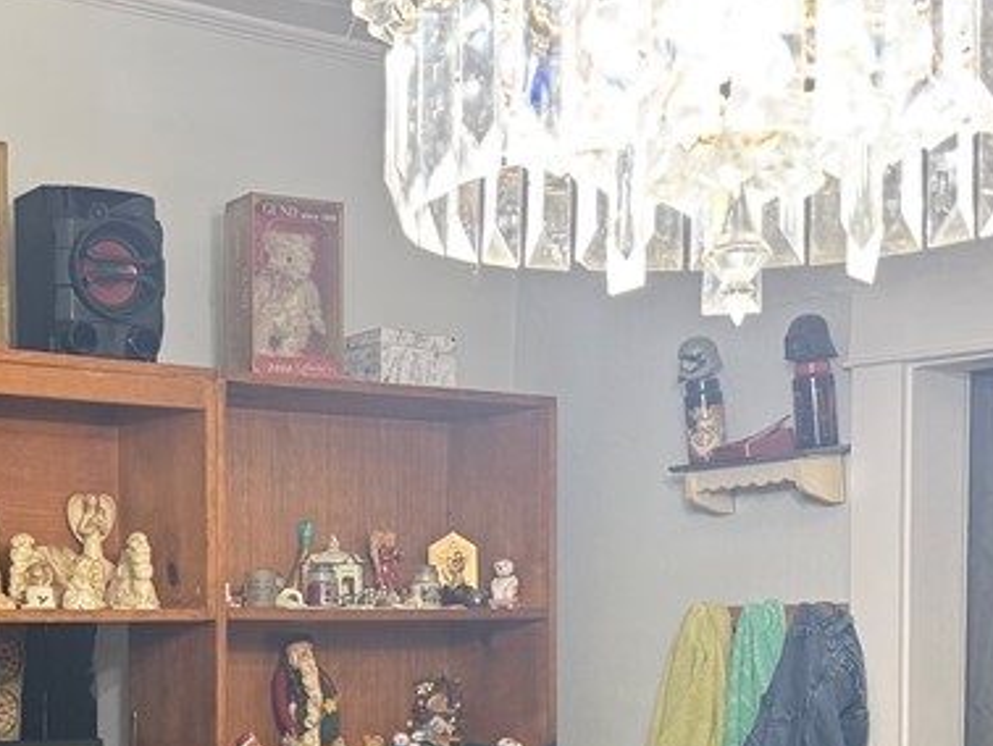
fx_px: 1866
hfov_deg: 29.3
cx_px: 236
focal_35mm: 65
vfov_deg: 22.0
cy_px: 701
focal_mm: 6.76
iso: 200
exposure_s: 1/60
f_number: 1.78
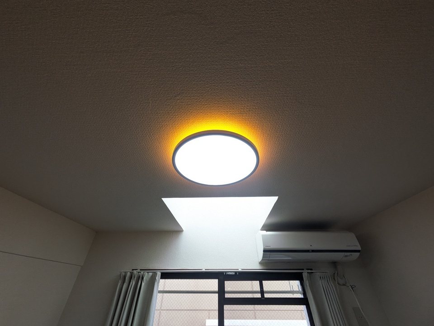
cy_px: 163
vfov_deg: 85.7
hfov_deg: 102.1
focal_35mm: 14
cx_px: 217
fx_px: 176
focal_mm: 1.83
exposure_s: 1/120
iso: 128
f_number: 2.2
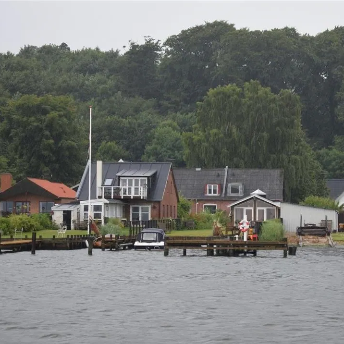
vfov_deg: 16.5
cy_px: 172
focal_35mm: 106
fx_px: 1188
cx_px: 238
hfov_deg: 16.4
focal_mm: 55
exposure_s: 1/60
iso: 1000
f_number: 5.6
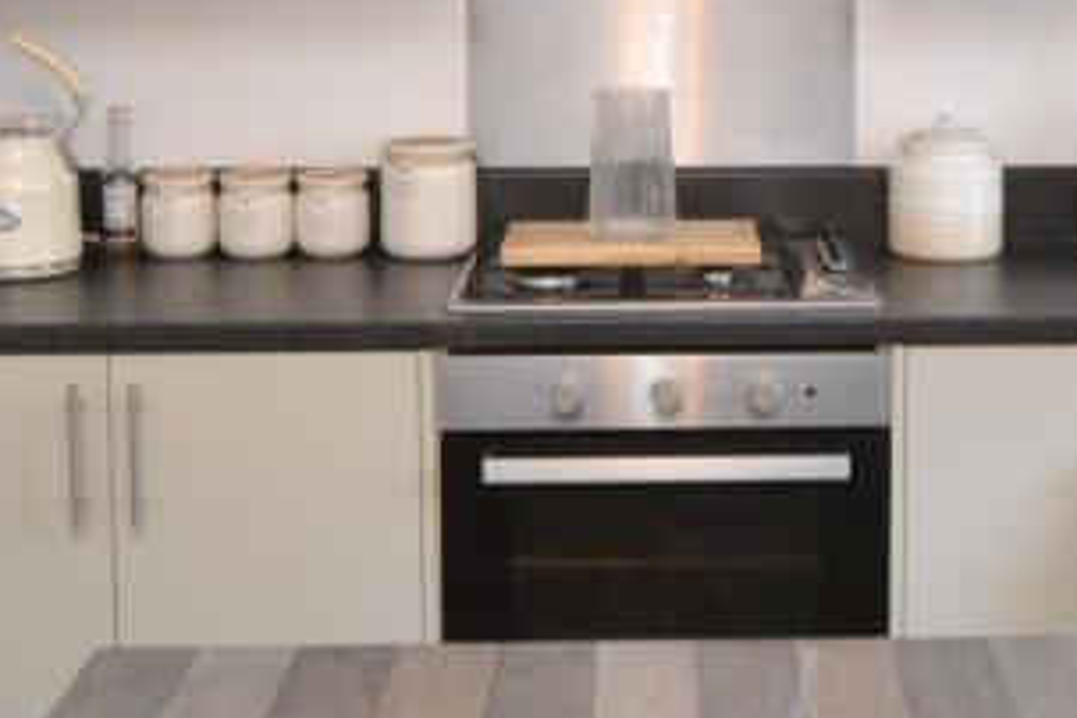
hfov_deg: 28.0
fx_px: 2124
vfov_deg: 18.9
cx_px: 818
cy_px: 91
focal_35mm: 71
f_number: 4
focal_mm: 14
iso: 1400
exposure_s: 1/60
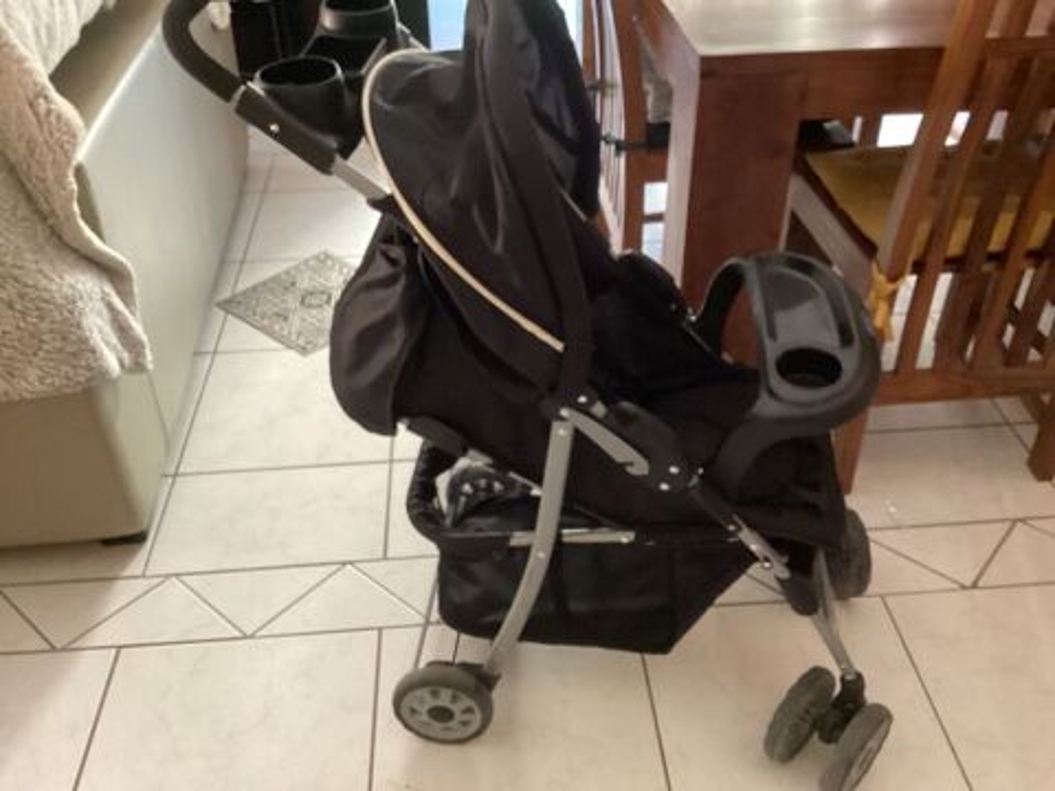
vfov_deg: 45.4
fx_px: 945
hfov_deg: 58.4
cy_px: 396
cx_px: 528
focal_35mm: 31
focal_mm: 3.3
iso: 500
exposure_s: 1/30
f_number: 2.4
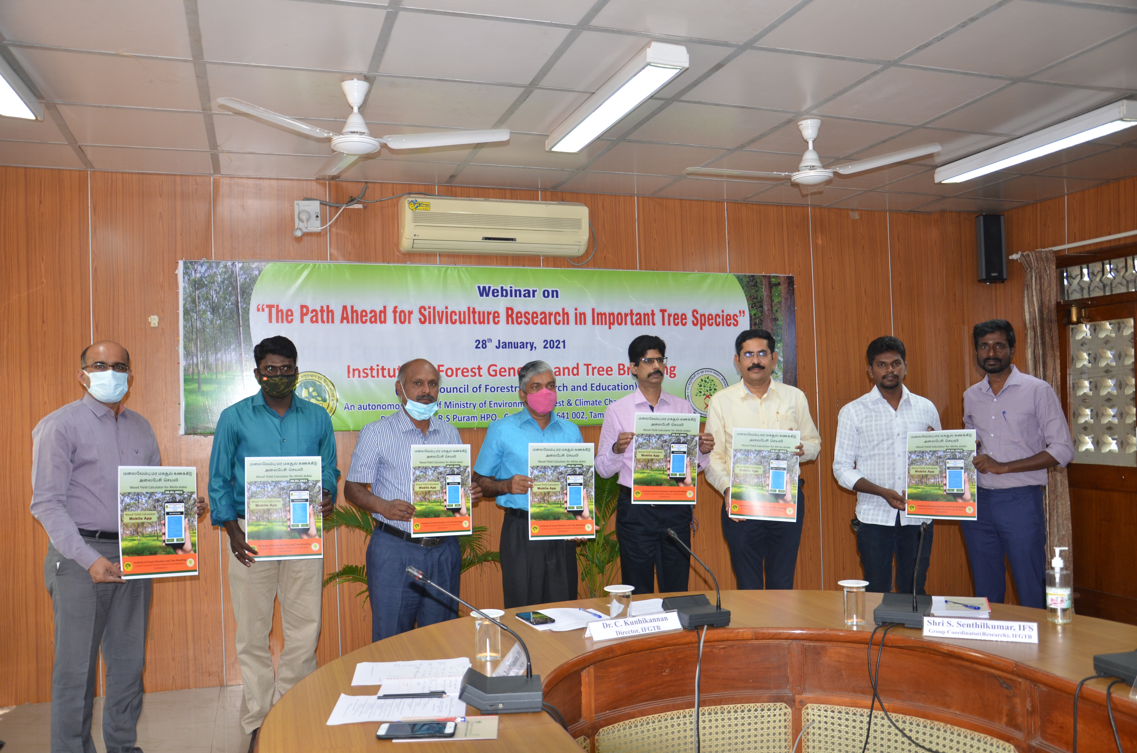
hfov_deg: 59.6
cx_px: 568
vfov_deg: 41.5
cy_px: 376
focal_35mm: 32
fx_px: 993
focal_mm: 21
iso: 400
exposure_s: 1/60
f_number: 4
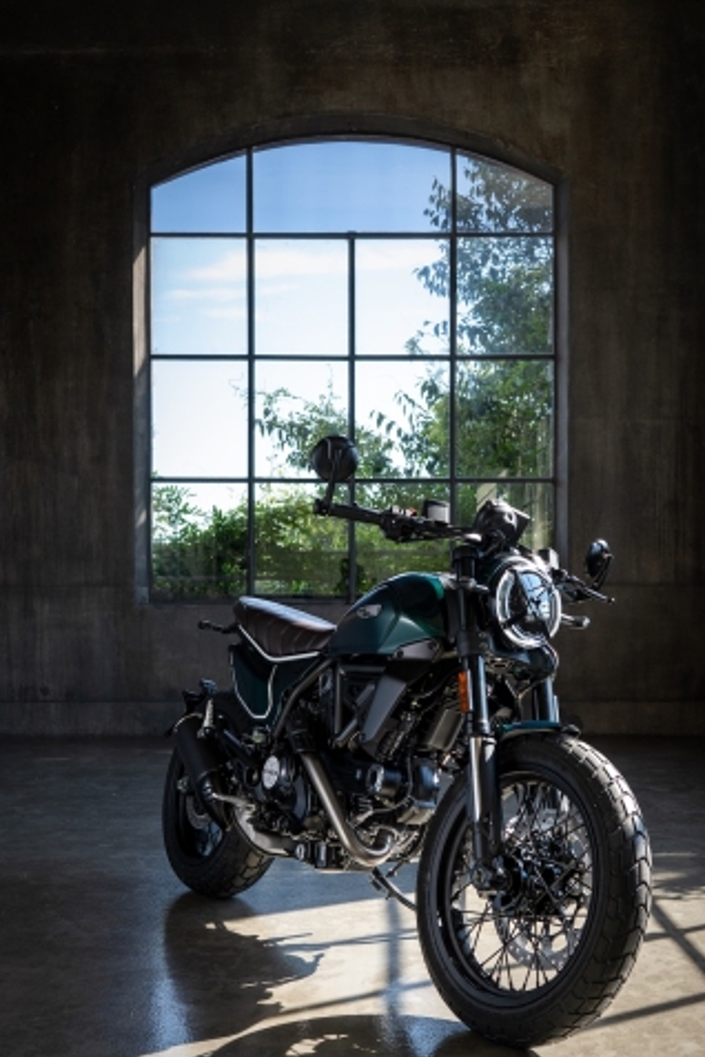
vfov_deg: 44.3
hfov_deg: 30.5
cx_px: 390
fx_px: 1292
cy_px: 629
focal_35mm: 44
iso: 200
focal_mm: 35
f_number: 5.6
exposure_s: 1/200
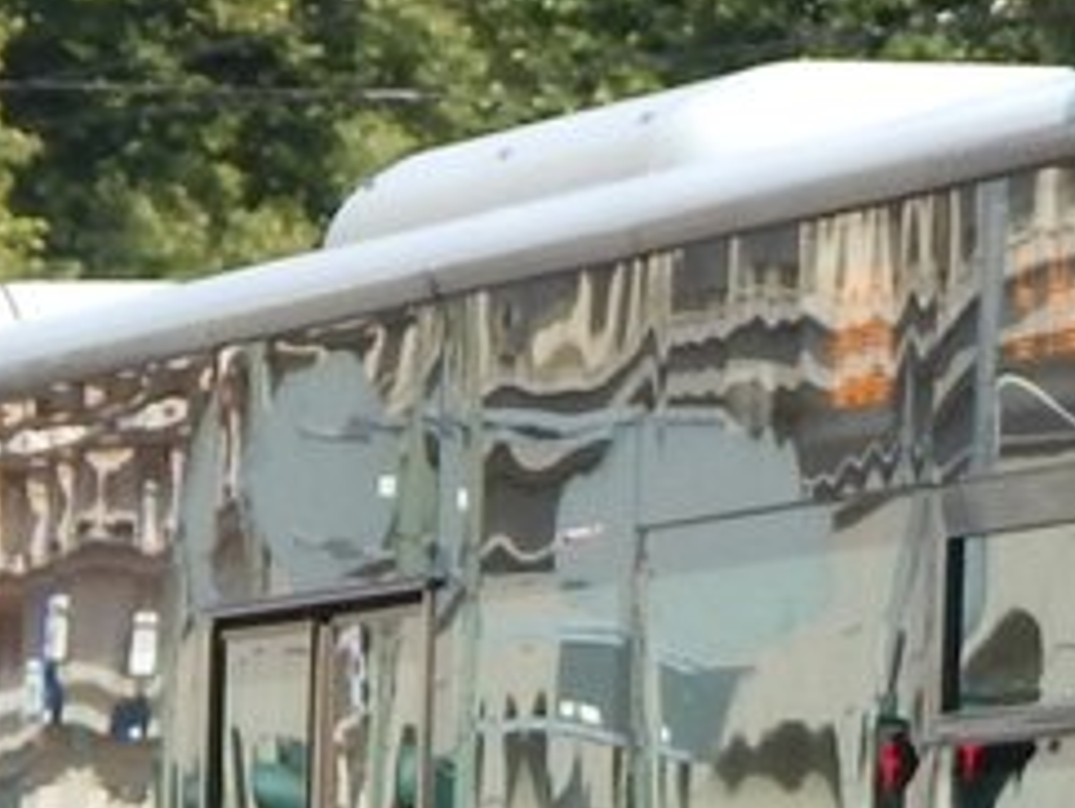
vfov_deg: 3.5
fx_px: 13087
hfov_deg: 4.7
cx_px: 1679
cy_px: 1108
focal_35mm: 421
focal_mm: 15.3
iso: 125
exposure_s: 1/640
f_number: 4.3
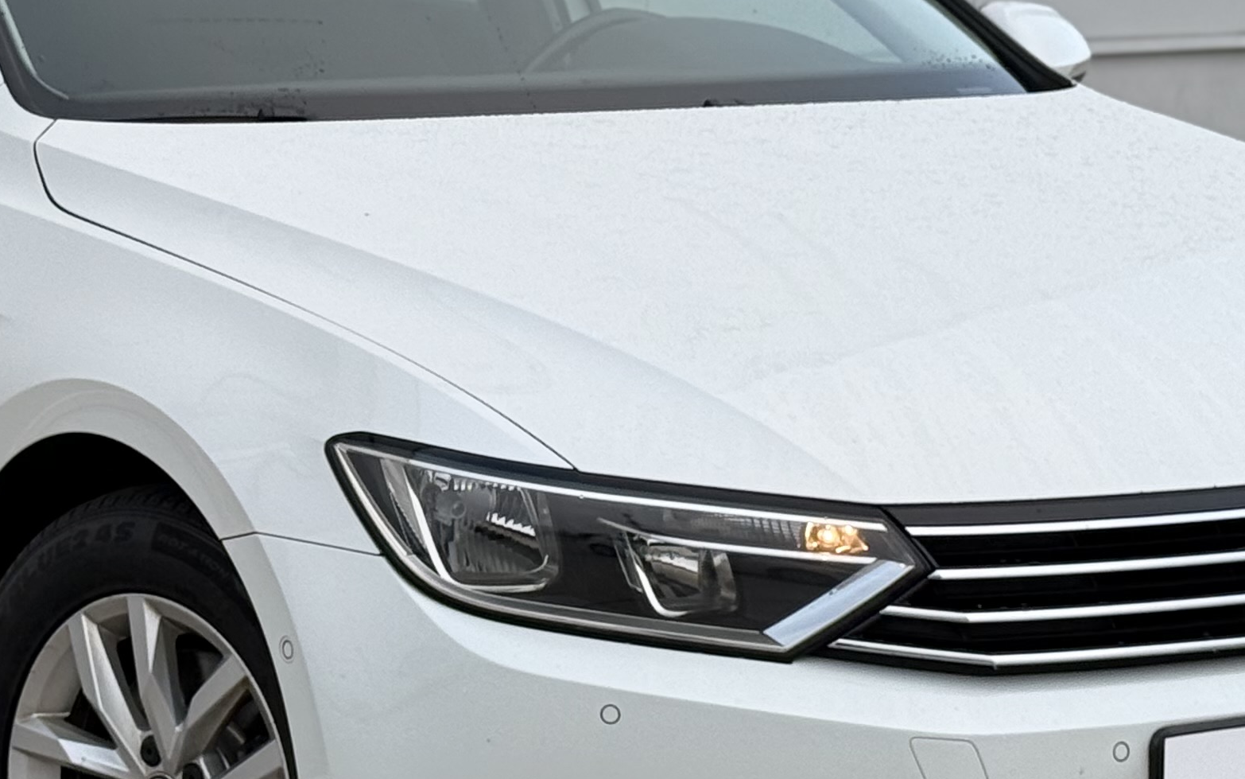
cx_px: 412
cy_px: 323
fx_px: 4445
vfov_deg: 10.0
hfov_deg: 15.9
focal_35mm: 131
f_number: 1.78
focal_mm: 6.76
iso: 80
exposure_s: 1/706
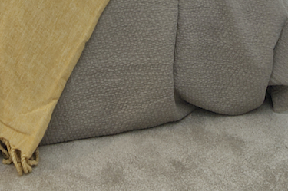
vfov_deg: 14.4
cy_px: -181
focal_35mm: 80
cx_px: 52
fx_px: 639
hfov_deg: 24.9
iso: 200
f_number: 8
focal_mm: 14
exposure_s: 1/13
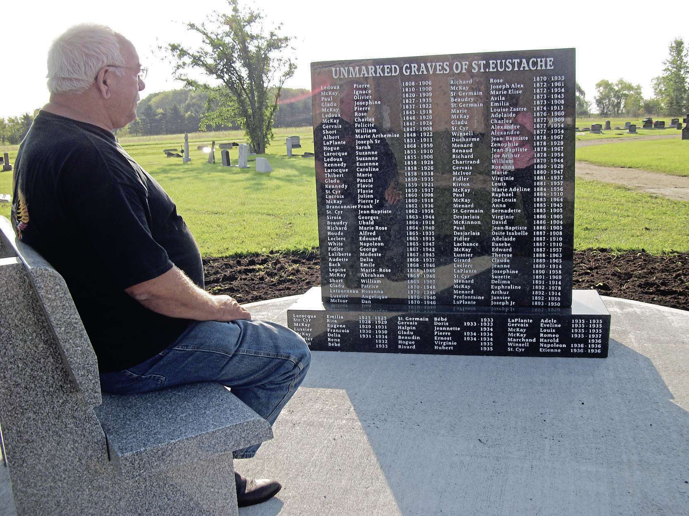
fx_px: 637
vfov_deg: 44.2
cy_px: 258
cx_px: 344
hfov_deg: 56.8
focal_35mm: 32
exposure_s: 1/60
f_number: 8.8
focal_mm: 5.7
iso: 80
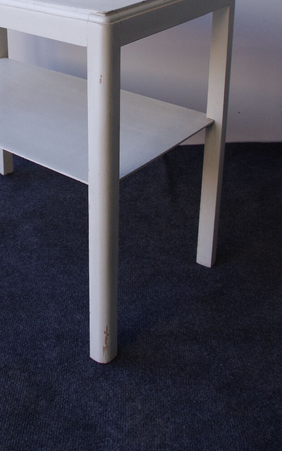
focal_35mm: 53
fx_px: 652
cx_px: 48
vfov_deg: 36.3
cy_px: 62
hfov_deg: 24.0
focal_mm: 20
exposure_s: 1/100
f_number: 8
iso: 800
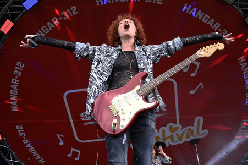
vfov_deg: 35.0
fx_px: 262
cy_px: 82
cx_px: 124
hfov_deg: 50.7
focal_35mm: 38
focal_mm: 38
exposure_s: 1/250
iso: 500
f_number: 6.3
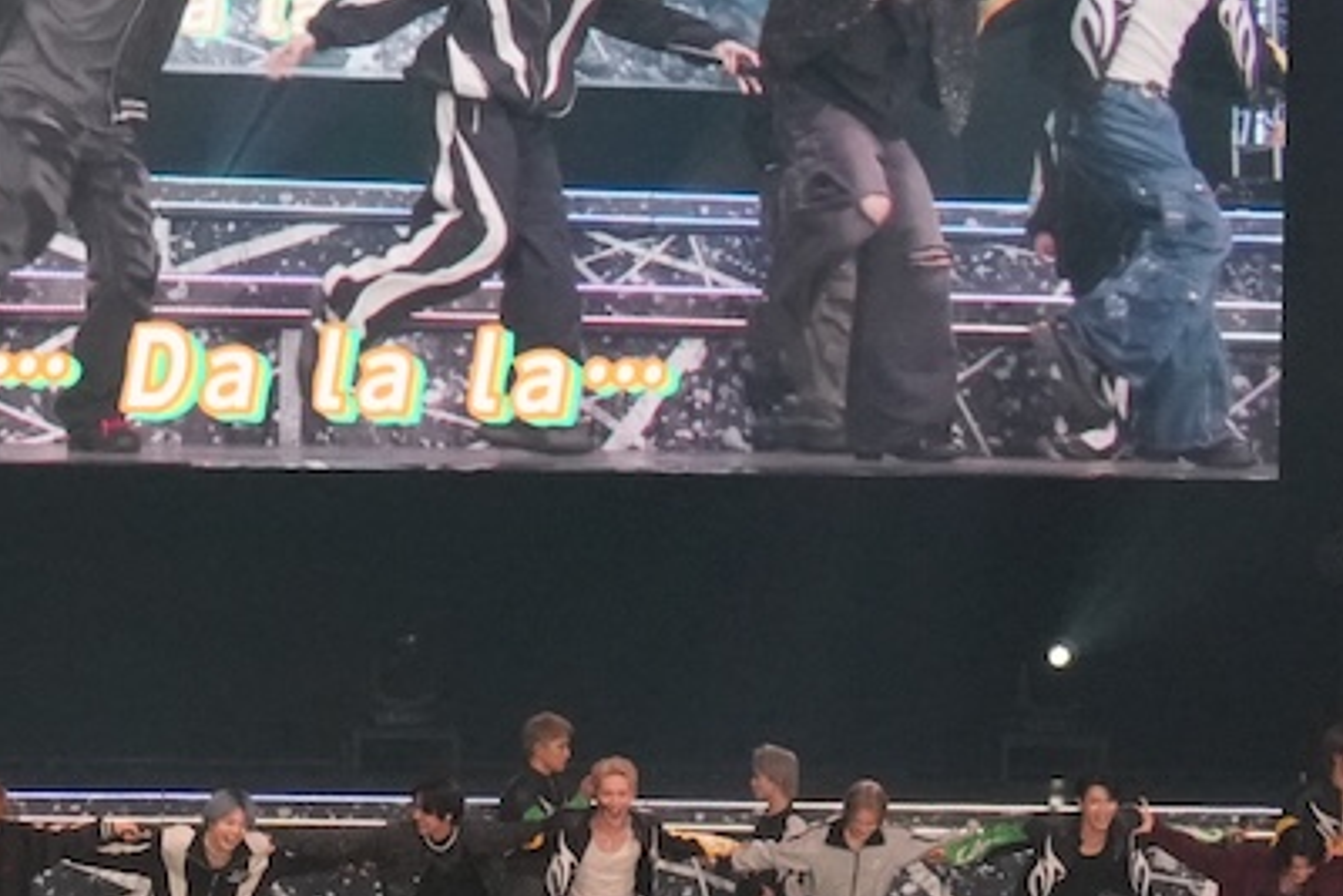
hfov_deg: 6.3
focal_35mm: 326
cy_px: 547
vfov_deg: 4.2
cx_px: 332
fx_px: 12165
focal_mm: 58
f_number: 9
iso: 3200
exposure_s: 1/320
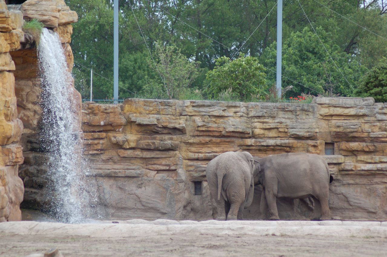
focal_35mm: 218
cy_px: 128
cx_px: 194
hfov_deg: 9.5
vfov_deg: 6.3
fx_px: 2337
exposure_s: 1/1600
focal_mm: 145
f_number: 5
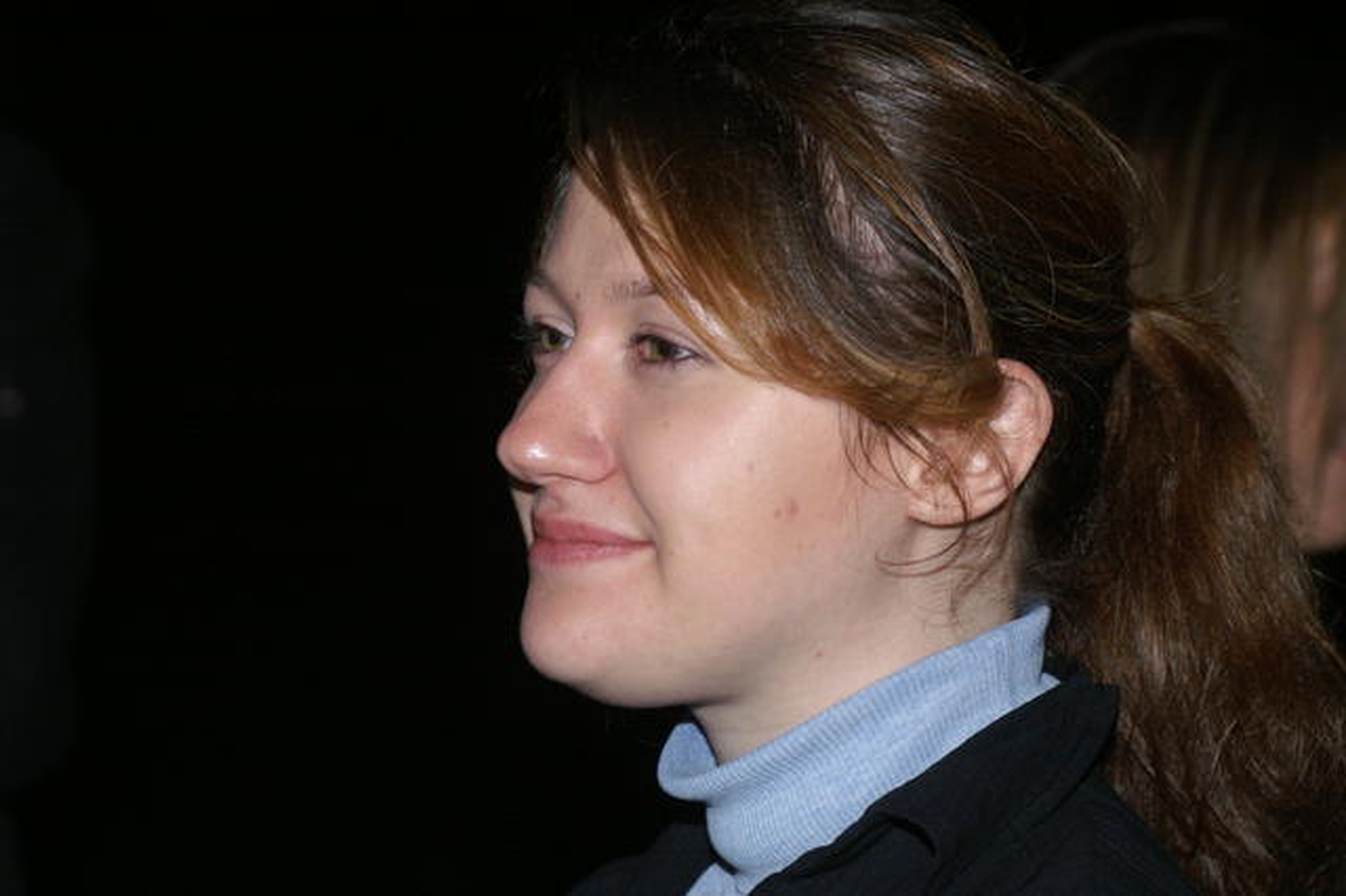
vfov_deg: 11.4
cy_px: 448
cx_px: 673
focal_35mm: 120
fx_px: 4484
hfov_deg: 17.1
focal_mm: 80
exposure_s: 1/60
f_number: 5.6
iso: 400
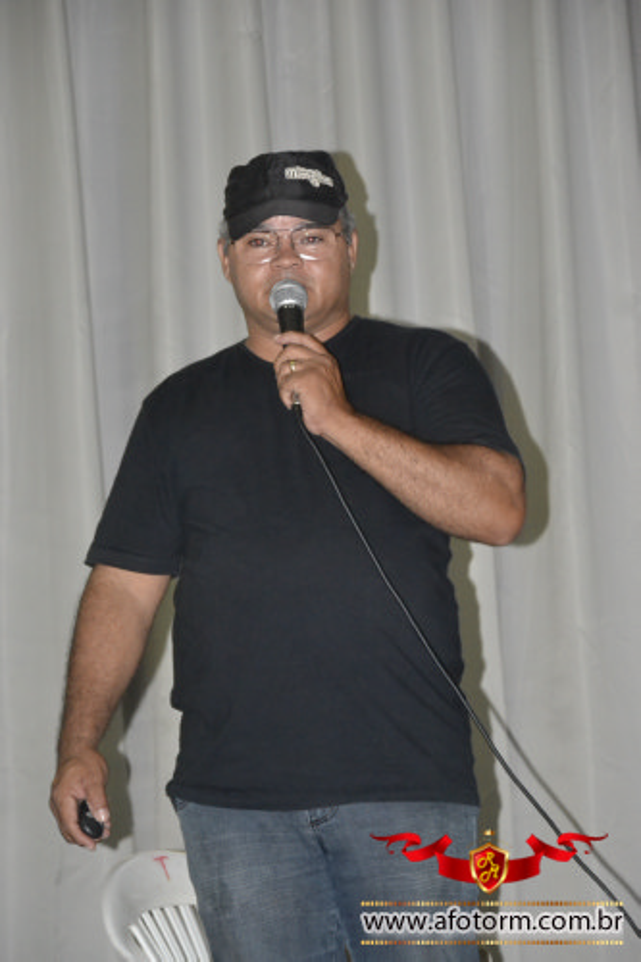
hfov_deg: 9.6
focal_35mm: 142
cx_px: 320
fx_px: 3808
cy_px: 481
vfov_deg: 14.4
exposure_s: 1/60
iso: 3200
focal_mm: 95
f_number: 5.6
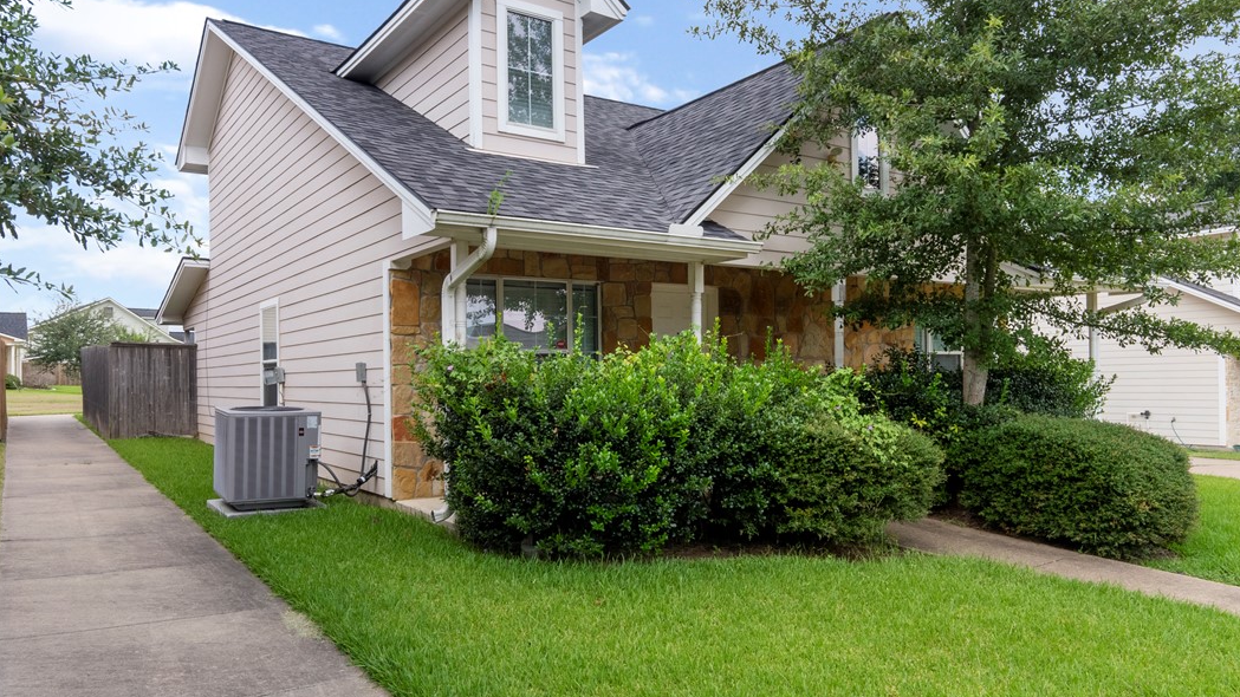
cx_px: 637
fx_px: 855
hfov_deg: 71.9
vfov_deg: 44.3
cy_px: 319
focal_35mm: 26
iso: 640
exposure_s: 1/80
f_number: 22
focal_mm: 24
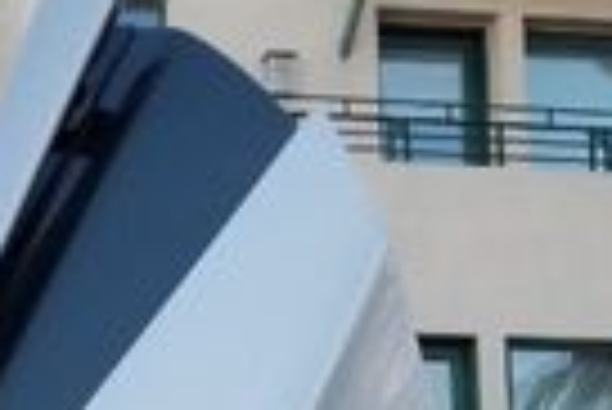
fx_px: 2161
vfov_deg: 9.8
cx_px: -405
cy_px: 892
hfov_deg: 14.6
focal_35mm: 127
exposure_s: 1/554
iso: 50
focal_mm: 4.3
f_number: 1.7
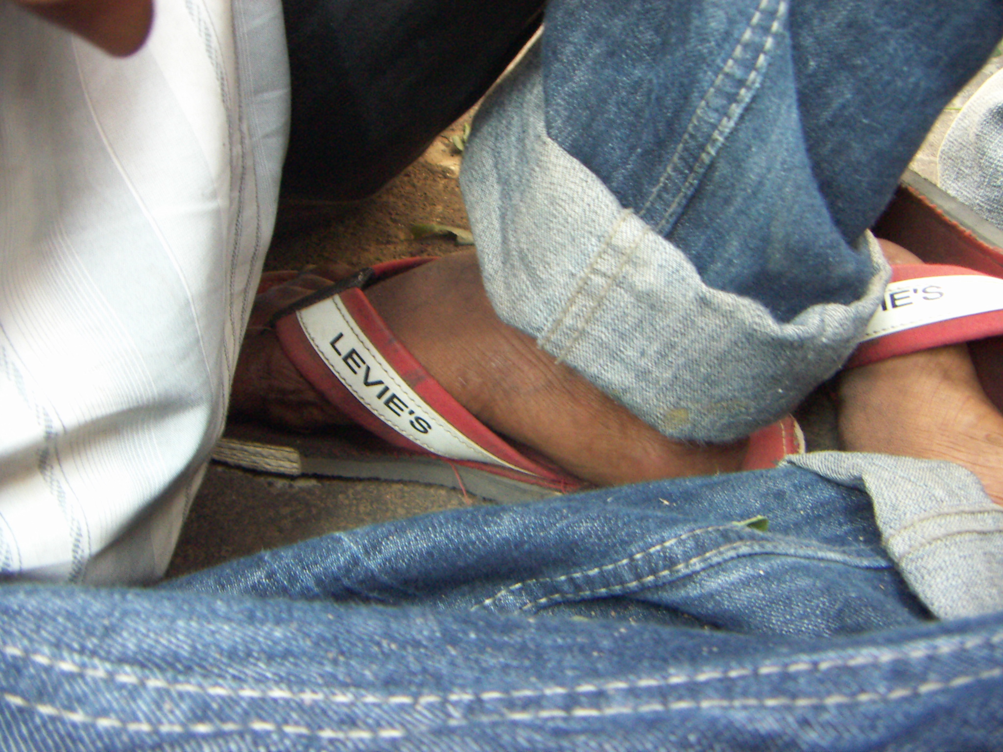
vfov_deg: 39.7
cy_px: 376
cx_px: 502
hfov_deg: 51.4
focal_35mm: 36
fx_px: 1043
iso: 160
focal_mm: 4.7
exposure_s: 1/50
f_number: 2.8
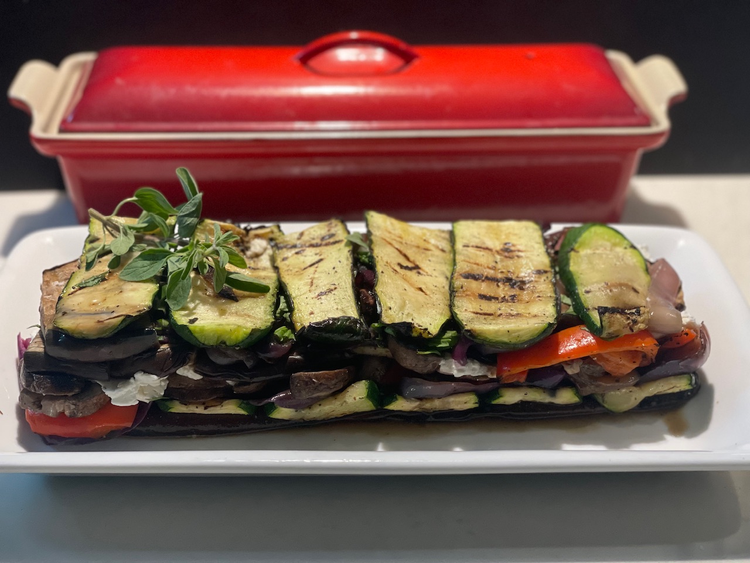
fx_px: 1127
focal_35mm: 52
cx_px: 375
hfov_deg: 36.8
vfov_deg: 28.0
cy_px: 282
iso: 250
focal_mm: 6
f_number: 2
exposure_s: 1/120
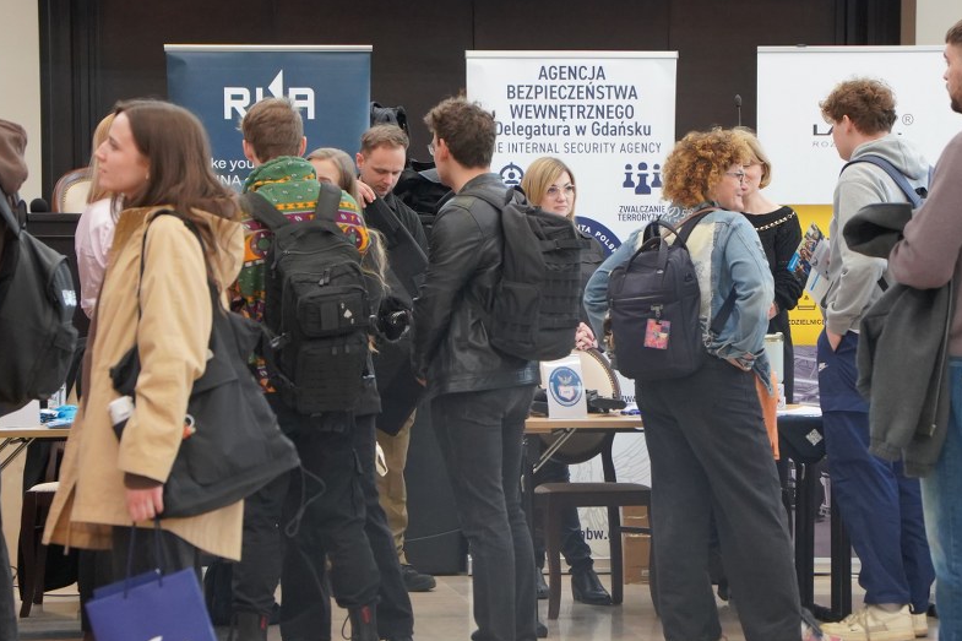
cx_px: 516
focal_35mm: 137
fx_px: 3660
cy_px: 317
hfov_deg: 15.0
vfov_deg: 10.0
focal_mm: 70
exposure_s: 1/160
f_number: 4
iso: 3200
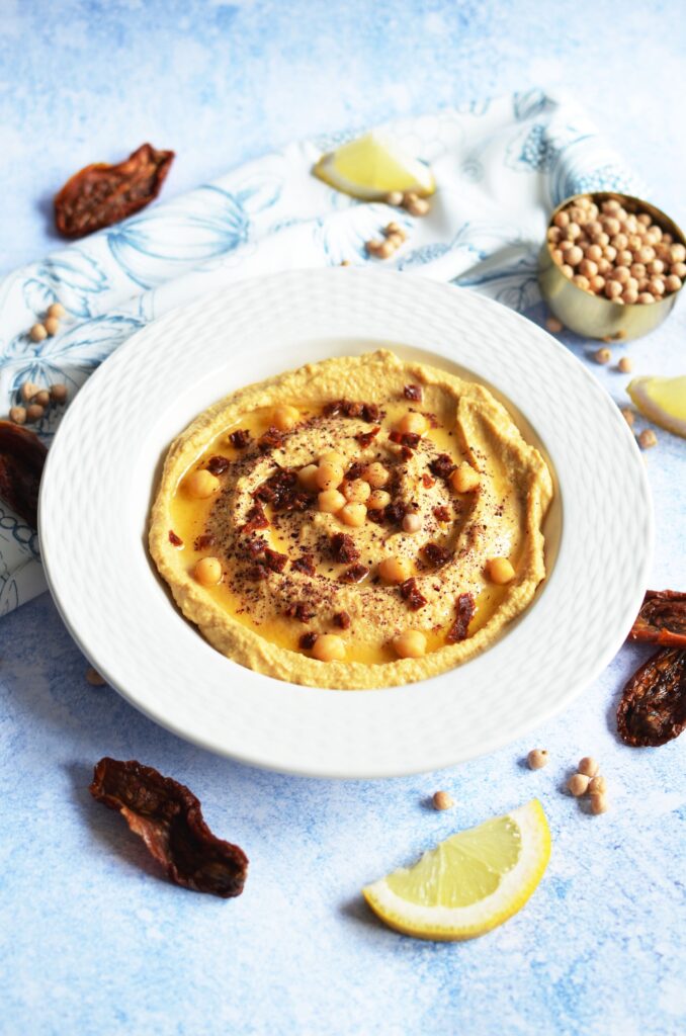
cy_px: 518
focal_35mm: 52
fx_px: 1508
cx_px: 343
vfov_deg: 37.9
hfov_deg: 25.6
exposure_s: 1/50
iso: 100
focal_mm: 35
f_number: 2.8
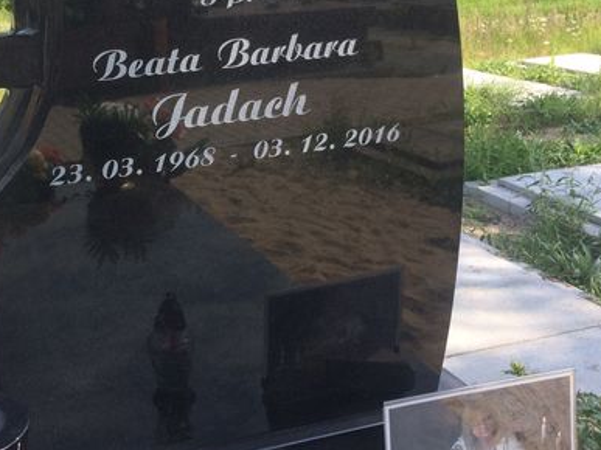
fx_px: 833
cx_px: 152
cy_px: 115
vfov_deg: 29.8
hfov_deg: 38.7
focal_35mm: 48
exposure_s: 1/838
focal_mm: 4.15
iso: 32
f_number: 2.2
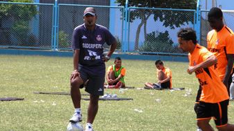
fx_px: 2288
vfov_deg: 3.3
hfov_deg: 5.9
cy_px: 77
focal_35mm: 369
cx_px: 117
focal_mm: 46
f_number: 5.9
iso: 50
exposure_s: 1/250
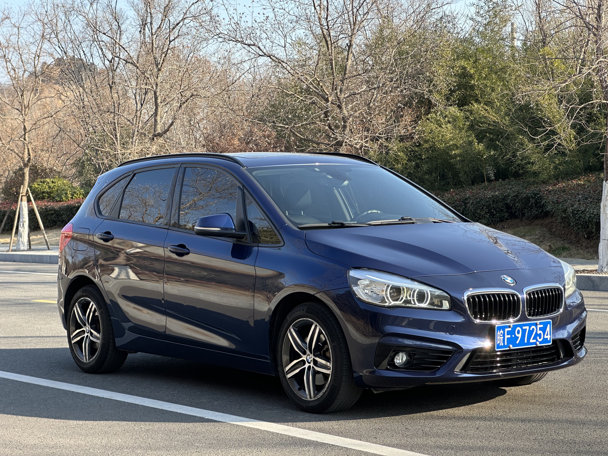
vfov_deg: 19.1
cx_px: 304
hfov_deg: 25.3
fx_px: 1352
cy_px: 228
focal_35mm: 77
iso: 32
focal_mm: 9
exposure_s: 1/186
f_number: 2.8
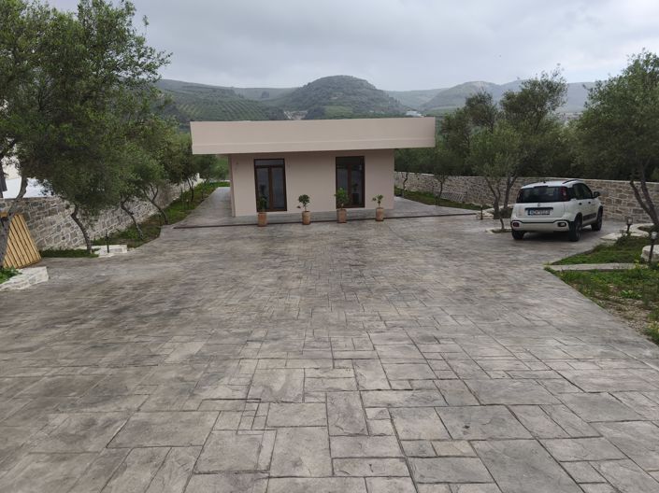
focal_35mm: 23
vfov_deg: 58.8
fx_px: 438
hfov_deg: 74.0
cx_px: 330
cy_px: 246
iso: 80
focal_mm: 5.35
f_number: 1.7
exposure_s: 1/1374
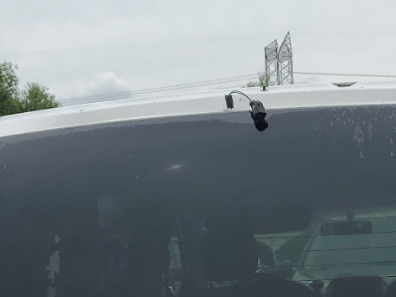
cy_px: 435
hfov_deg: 22.1
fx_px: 1007
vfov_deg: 15.6
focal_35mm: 88
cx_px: 296
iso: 50
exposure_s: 1/3333
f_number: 1.5
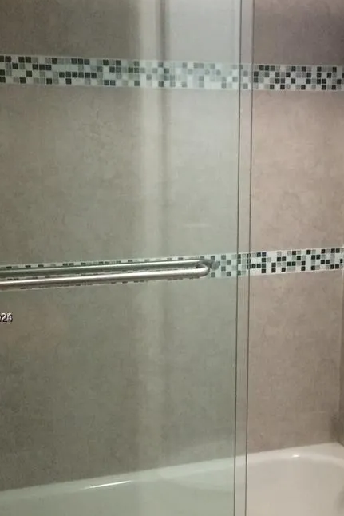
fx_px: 802
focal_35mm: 56
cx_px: 225
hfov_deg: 24.1
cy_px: 318
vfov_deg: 35.5
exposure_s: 1/30
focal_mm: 4.15
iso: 125
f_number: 2.2
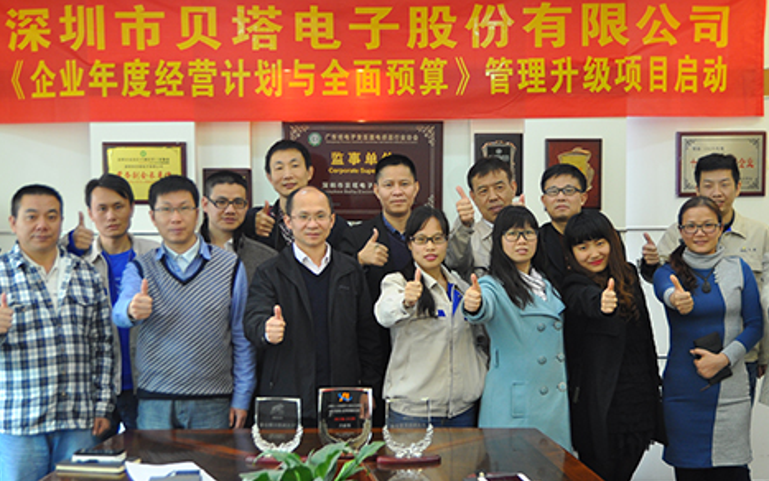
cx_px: 410
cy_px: 288
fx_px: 1153
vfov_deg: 23.5
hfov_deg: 36.9
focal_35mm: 55
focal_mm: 24
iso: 400
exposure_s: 1/50
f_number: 3.5
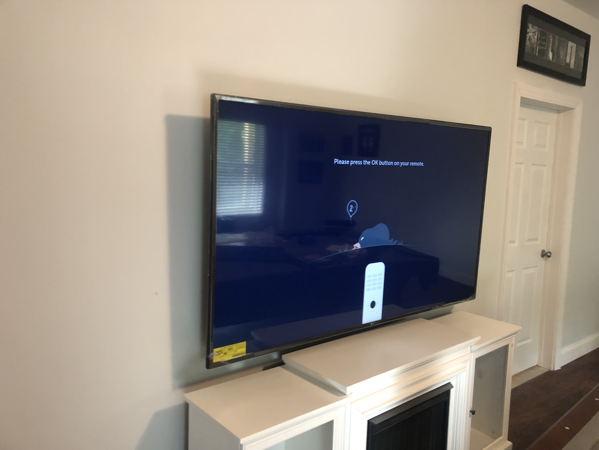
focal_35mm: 28
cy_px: 225
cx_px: 300
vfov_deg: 49.7
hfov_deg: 63.4
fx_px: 485
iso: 100
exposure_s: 1/10
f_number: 1.8
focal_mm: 4
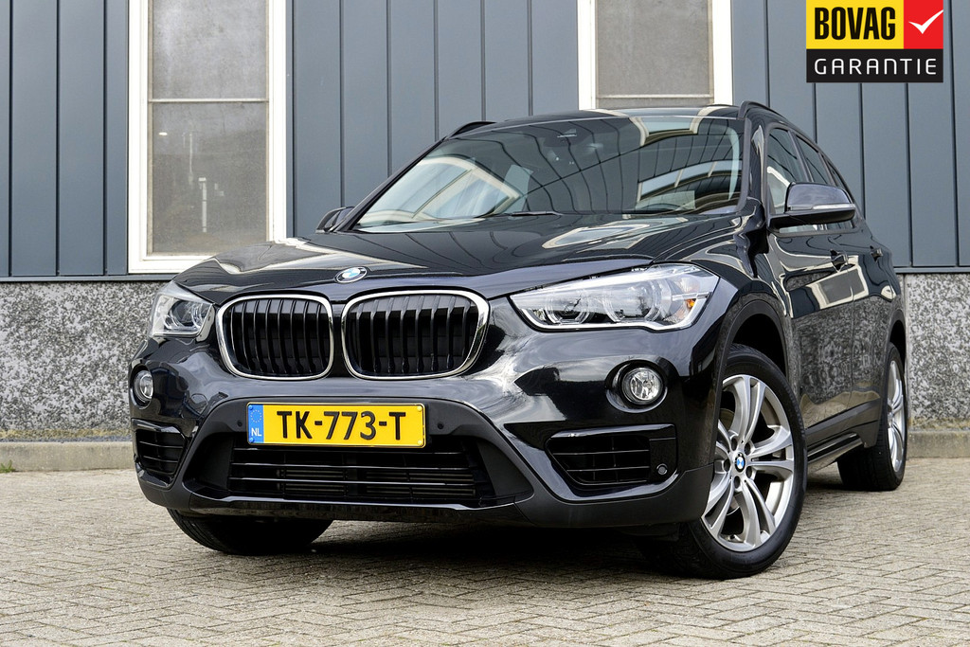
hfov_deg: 35.0
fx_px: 1536
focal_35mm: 57
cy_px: 324
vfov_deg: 23.8
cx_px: 485
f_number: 10
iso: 400
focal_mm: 38
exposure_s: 1/200
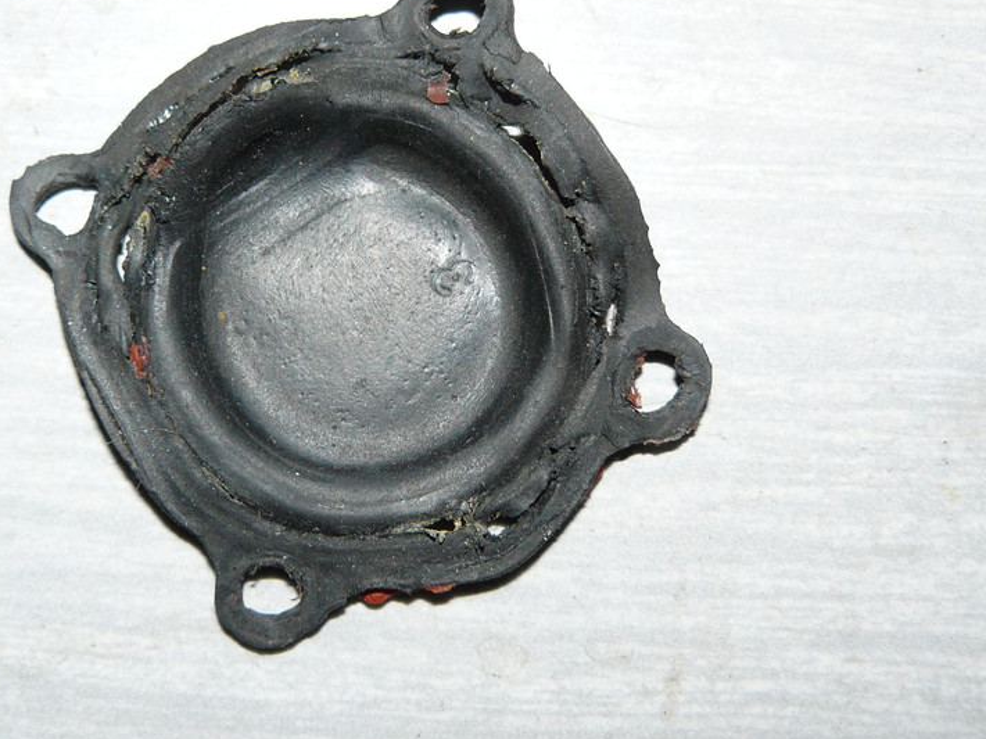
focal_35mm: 54
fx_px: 1538
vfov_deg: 27.0
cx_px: 372
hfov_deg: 35.4
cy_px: 290
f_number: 4
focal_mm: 6
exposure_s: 1/30
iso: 100
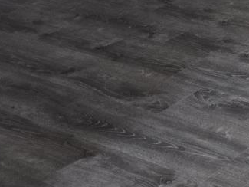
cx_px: 453
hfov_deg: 15.7
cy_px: -234
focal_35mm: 106
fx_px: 763
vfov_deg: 11.8
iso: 200
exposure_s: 1/120
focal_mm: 6.3
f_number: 1.7
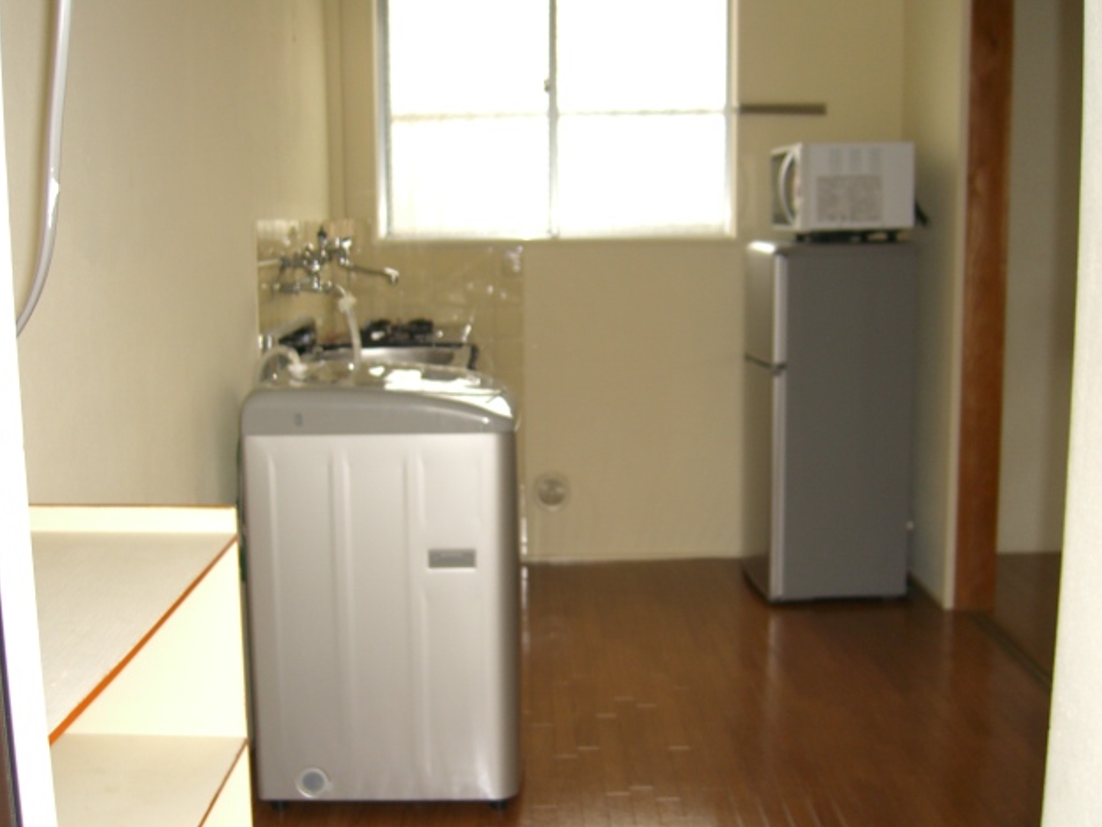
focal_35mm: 39
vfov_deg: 36.8
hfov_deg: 47.9
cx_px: 544
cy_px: 414
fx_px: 1242
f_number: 2.8
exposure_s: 1/100
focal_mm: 7.9
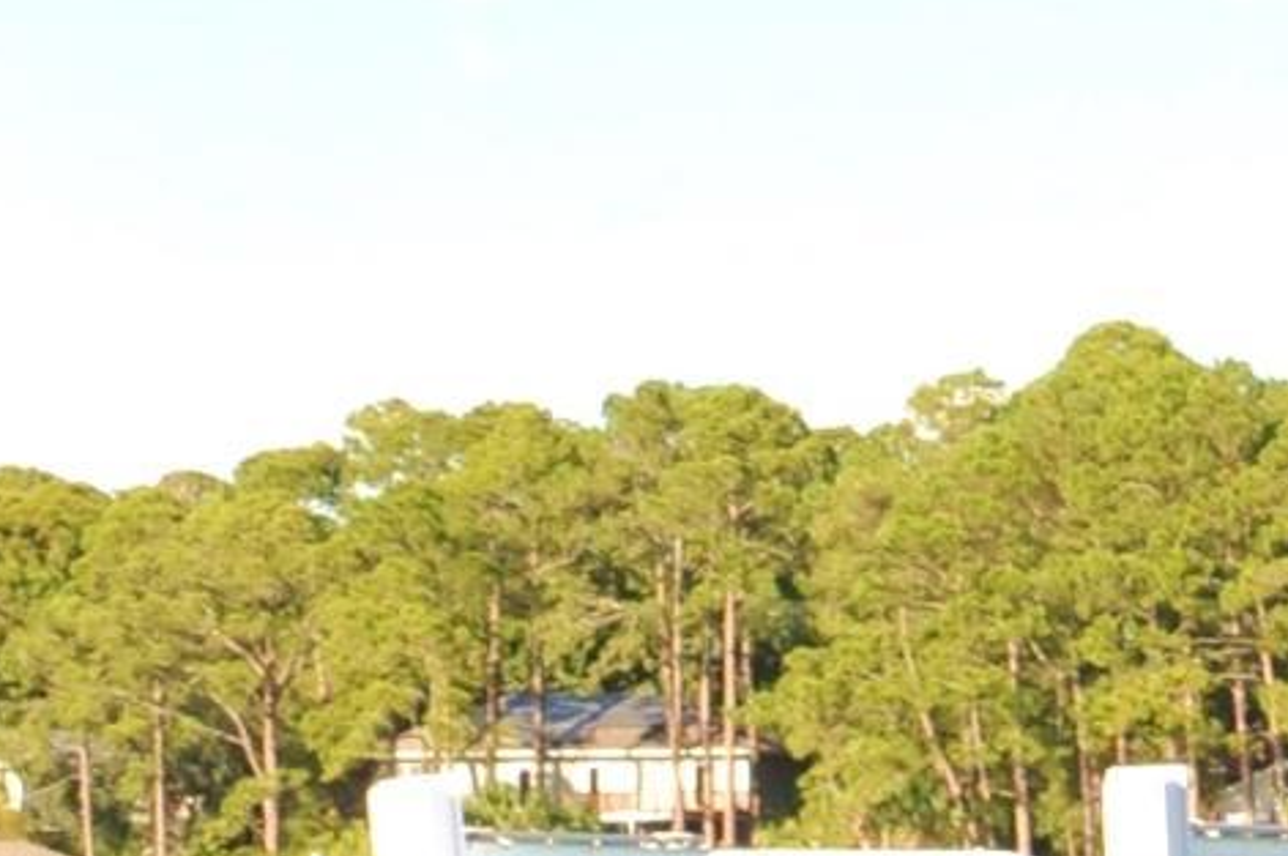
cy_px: 1042
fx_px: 6147
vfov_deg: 7.9
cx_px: 3079
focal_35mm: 172
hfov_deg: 10.4
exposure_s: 1/200
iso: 200
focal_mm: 18
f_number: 10
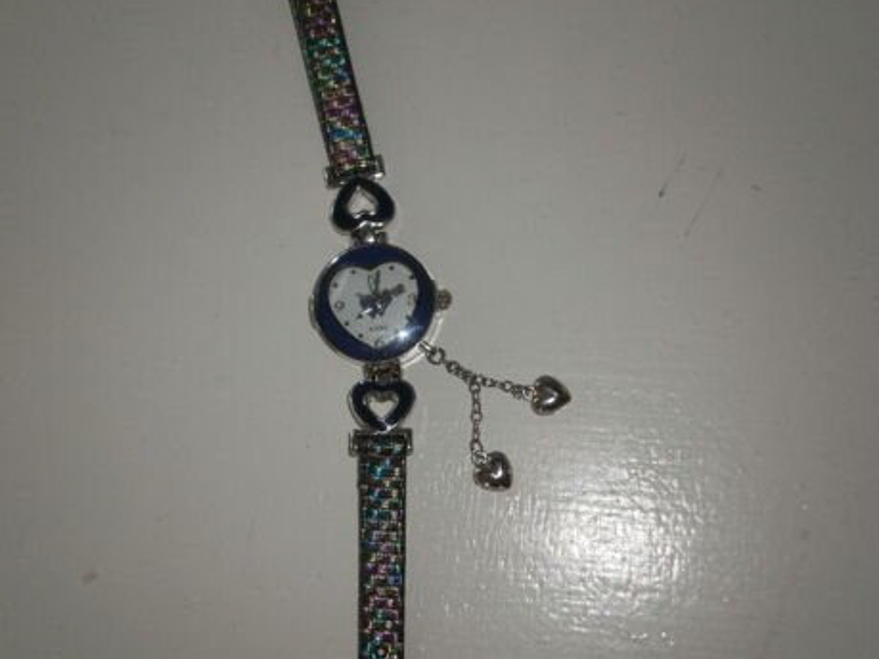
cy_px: 333
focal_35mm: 67
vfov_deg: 21.9
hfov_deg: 29.0
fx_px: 1701
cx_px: 429
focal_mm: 11.3
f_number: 4.4
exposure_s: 1/50
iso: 125
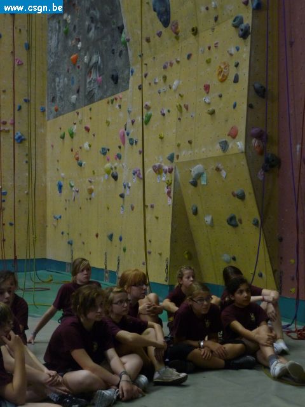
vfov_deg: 34.9
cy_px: 204
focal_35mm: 55
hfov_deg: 26.6
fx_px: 646
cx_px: 152
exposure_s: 1/8
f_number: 4.3
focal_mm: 9.3
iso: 400
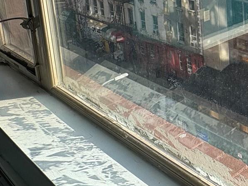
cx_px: 312
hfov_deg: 31.6
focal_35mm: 48
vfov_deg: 27.2
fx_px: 344
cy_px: -29
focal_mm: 2.22
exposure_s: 1/669
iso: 40
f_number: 2.2
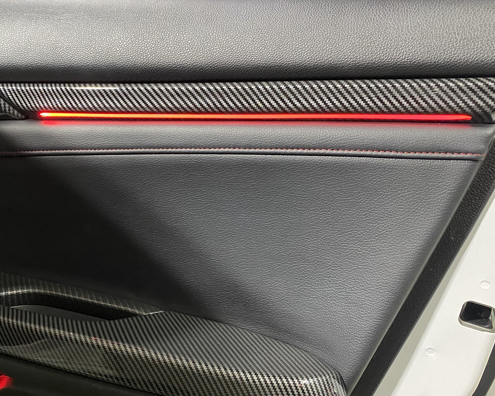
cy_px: 181
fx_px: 542
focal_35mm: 37
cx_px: 178
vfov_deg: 40.1
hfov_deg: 48.5
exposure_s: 1/25
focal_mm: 4.25
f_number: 1.8
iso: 500
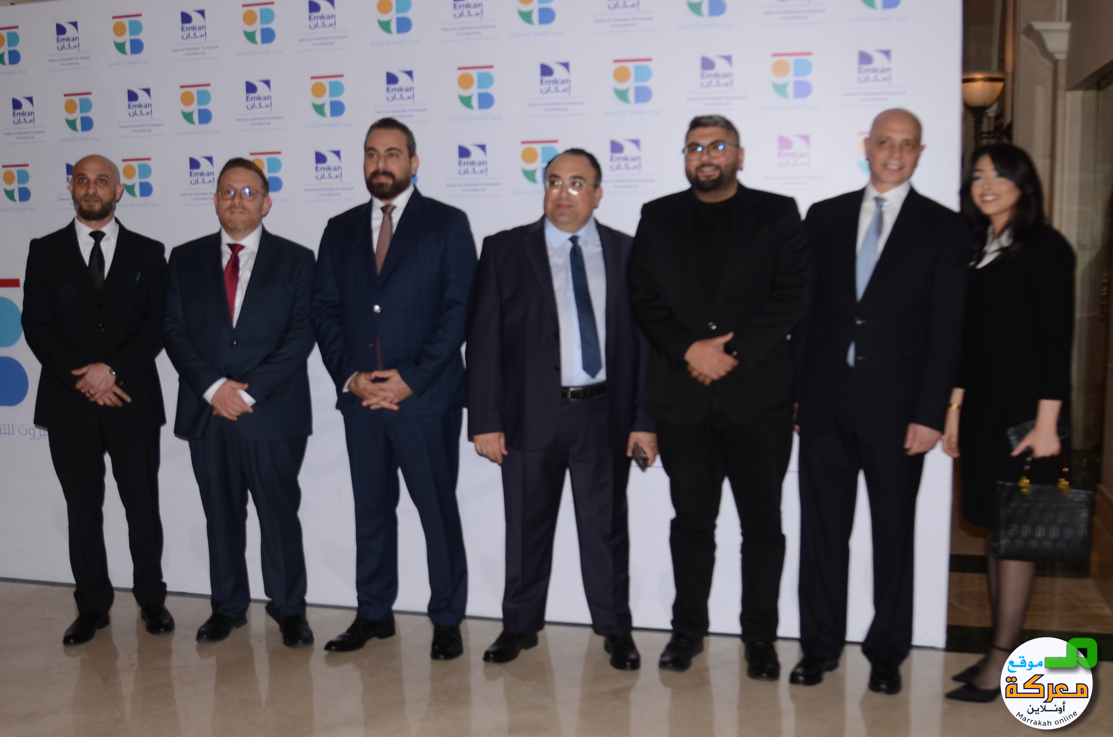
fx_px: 1111
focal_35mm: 36
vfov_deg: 36.7
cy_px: 368
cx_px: 556
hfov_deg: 53.2
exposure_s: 1/250
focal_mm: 24
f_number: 4.5
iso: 250
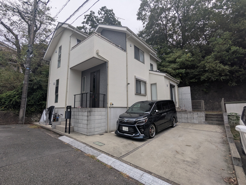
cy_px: 92
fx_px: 114
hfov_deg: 94.5
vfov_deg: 78.1
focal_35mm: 16
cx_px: 123
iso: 46
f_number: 2.2
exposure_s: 1/183
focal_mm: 2.35
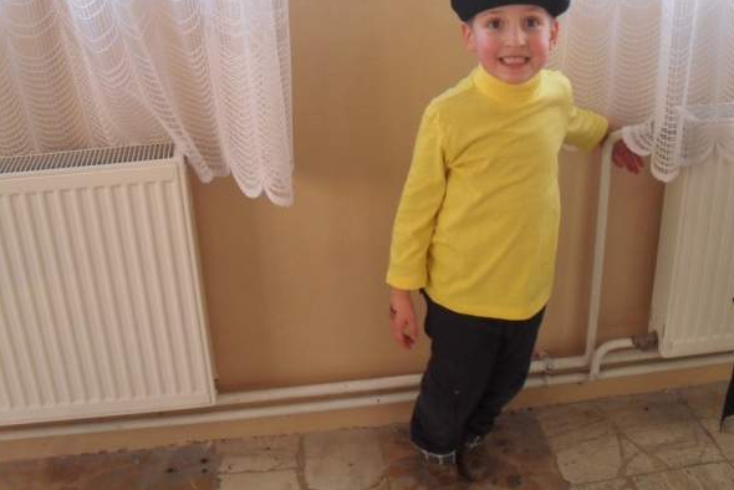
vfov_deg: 35.9
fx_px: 755
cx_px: 365
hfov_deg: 51.9
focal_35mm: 37
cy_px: 216
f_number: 2.8
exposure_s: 1/90
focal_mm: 6.2
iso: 200
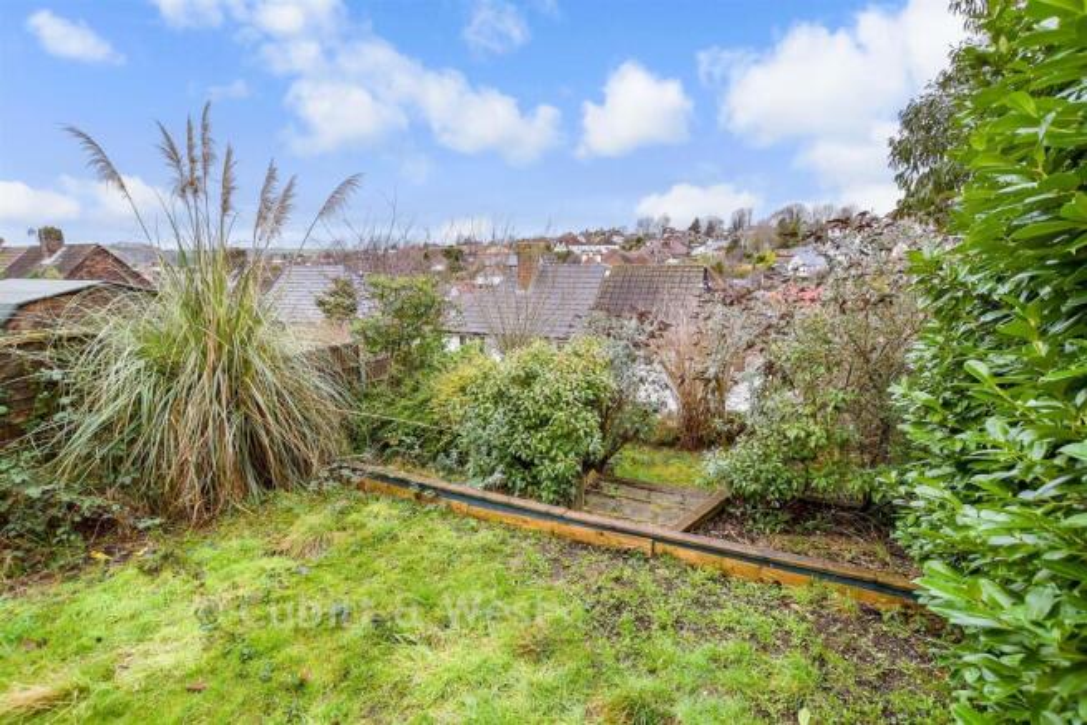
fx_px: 483
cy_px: 362
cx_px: 544
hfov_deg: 96.7
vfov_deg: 73.8
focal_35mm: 16
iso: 400
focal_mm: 11
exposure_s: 1/160
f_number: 6.3
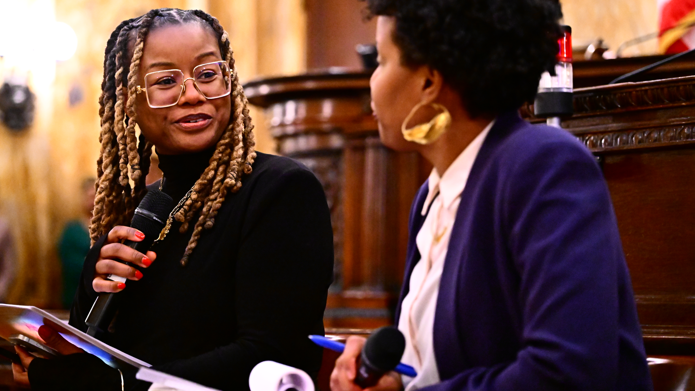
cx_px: 347
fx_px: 2322
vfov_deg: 9.6
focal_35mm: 126
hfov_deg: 17.0
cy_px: 175
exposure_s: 1/100
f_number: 4
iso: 16000
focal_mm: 120
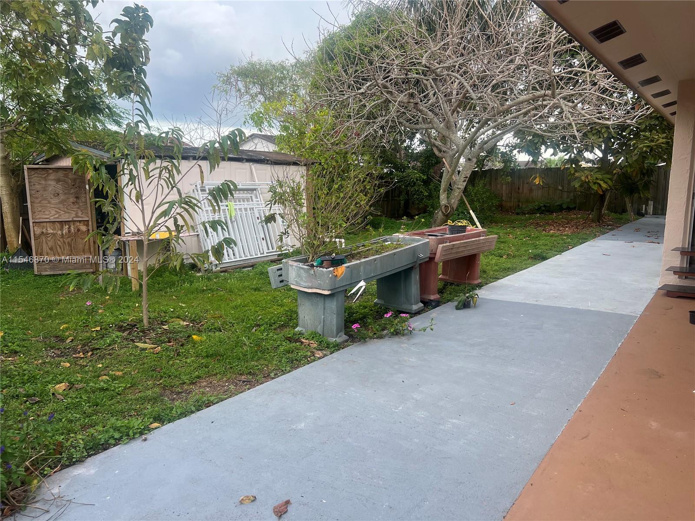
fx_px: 522
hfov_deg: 67.3
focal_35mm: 26
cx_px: 348
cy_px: 260
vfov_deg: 53.1
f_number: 1.5
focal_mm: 5.7
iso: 50
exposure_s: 1/909
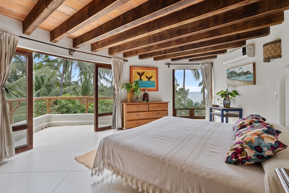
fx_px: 128
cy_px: 96
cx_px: 144
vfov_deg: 73.7
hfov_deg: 96.7
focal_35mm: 16
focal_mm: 16
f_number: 8
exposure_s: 1/15
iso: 200
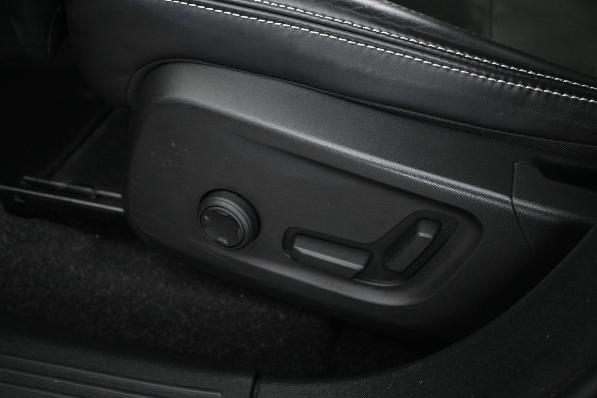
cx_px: 299
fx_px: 656
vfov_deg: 33.8
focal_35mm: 40
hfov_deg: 49.0
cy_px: 194
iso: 1600
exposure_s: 1/13
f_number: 4.2
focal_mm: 25
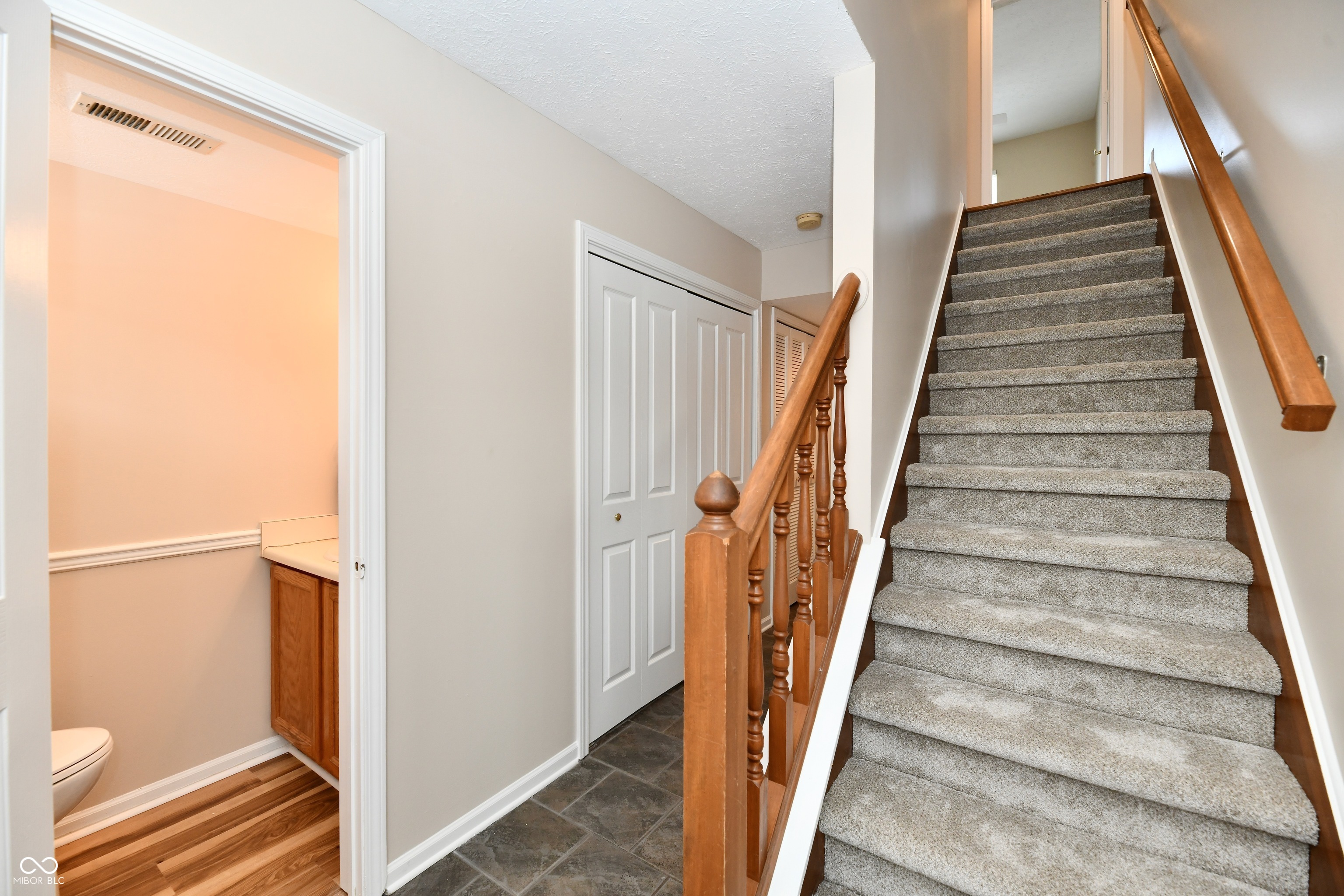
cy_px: 448
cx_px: 672
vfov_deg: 81.2
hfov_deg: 104.3
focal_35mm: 14
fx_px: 523
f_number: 6.3
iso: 640
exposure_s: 1/60
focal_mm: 14
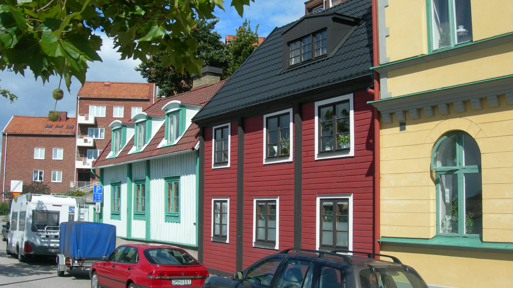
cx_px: 258
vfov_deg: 28.3
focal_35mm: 42
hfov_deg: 48.4
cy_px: 140
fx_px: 571
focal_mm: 7.8
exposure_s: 1/573
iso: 50
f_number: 4.8
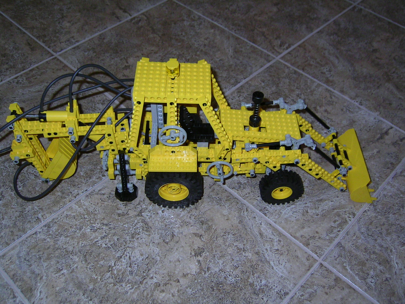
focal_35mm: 36
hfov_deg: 51.4
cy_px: 152
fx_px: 421
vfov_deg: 39.7
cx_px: 202
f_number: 2.8
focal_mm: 5.6
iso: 100
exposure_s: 1/30
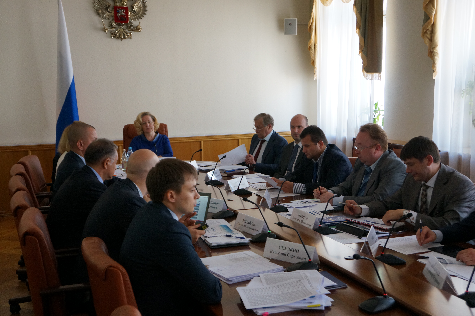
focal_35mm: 48
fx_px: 633
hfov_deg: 41.2
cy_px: 158
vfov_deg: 28.0
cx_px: 238
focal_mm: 32
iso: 1000
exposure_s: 1/160
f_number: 4
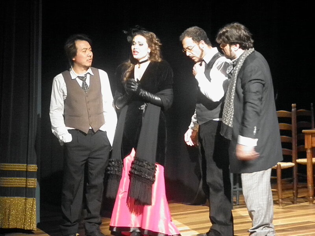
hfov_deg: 18.5
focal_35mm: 106
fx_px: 965
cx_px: 158
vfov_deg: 14.0
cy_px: 118
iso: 1600
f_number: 4.7
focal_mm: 19
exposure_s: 1/10
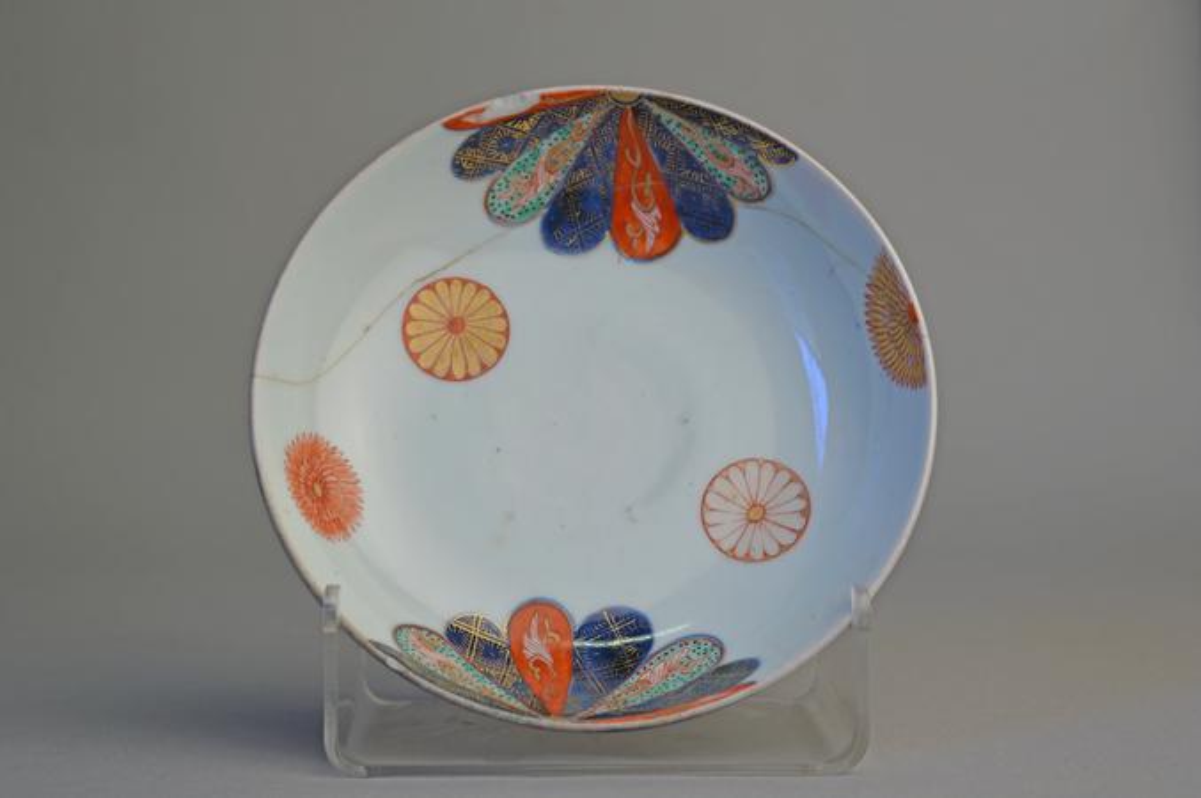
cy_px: 399
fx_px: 2300
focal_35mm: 69
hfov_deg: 29.3
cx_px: 600
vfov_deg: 19.7
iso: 100
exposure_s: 1/20
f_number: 6.3
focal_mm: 46
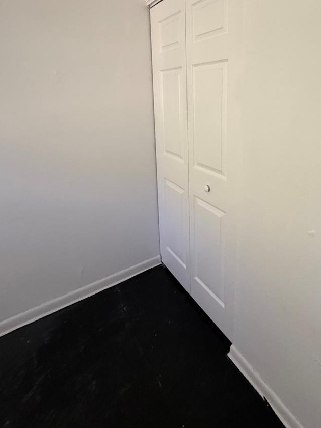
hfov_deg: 65.5
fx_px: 247
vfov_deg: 79.0
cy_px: 142
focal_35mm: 20
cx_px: 187
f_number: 2.2
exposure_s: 1/61
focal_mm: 2.22
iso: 320
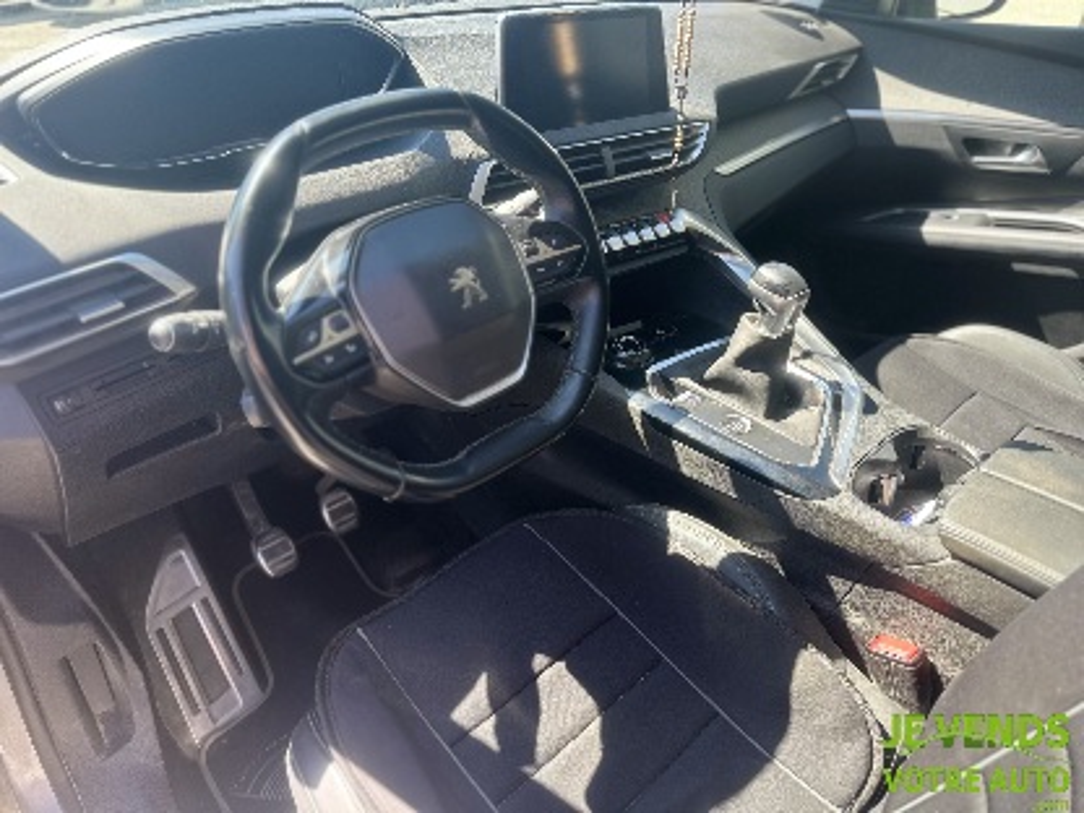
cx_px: 542
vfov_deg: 56.8
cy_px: 406
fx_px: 752
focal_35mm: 24
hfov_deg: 71.6
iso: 80
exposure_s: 1/414
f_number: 1.78
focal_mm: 6.86
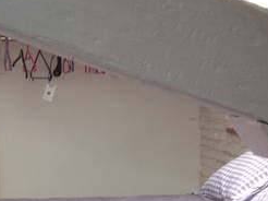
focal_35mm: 106
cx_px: 139
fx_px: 820
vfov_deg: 13.7
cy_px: 221
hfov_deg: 18.6
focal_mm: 4.12
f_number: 2.4
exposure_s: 1/20
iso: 50
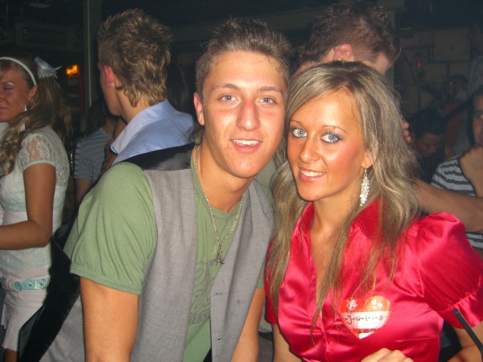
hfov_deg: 49.0
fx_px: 530
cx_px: 242
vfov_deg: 37.7
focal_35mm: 38
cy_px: 181
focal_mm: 7.9
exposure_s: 1/60
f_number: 2.8
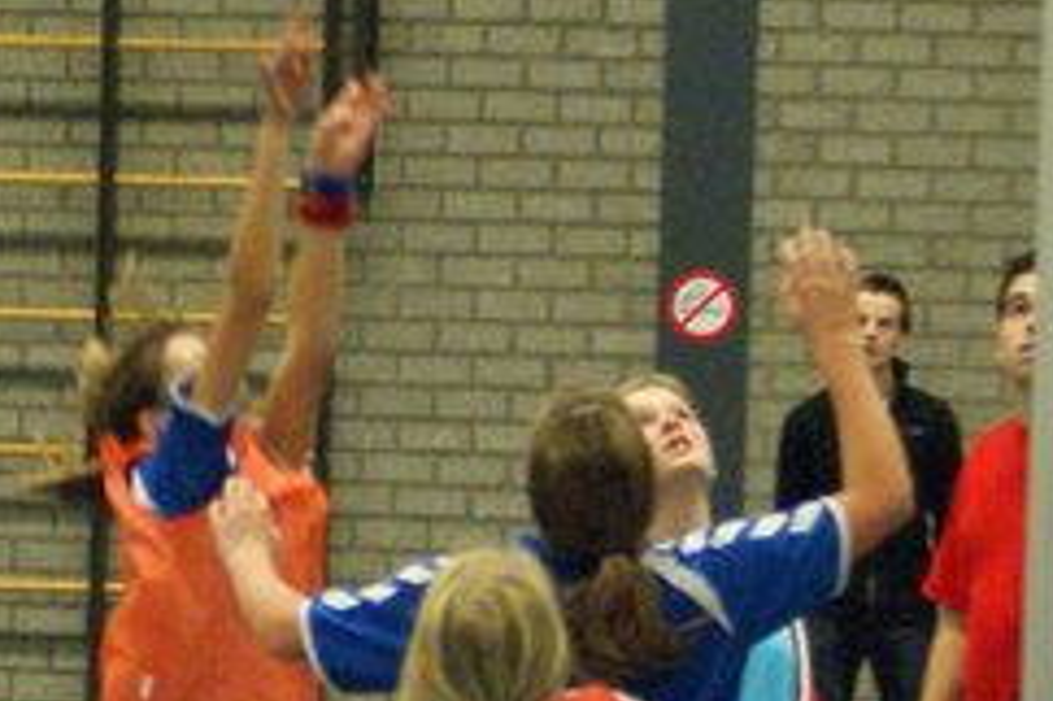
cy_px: 398
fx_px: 8681
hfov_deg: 6.9
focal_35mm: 297
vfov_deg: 4.6
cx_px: 222
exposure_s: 1/125
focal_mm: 40
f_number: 2.8
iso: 1600
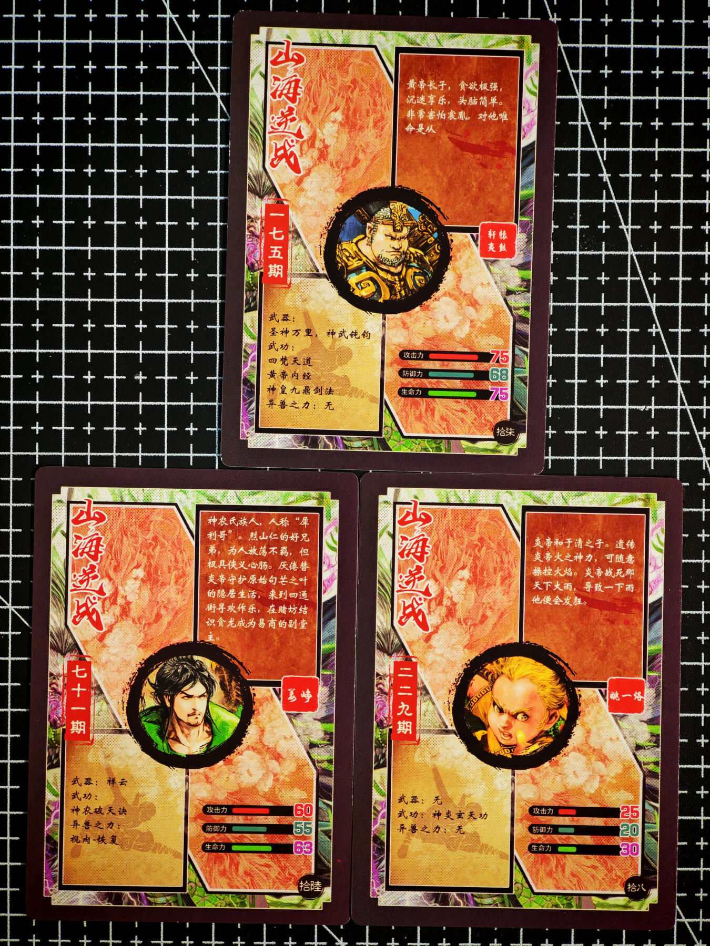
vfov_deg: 27.0
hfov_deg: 20.4
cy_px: 473
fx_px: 1969
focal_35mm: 72
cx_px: 355
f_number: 2.4
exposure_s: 1/25
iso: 500
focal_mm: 8.67
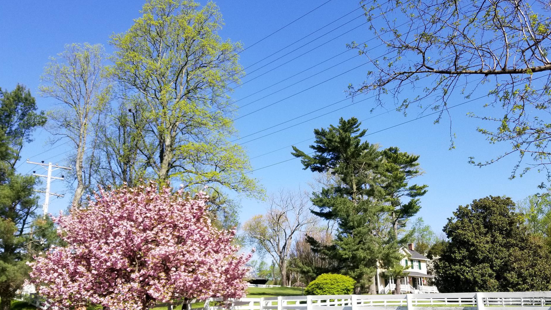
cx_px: 286
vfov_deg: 37.6
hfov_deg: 62.6
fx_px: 453
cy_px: 193
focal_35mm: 31
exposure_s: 1/1580
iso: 50
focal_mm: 4.3
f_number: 1.7
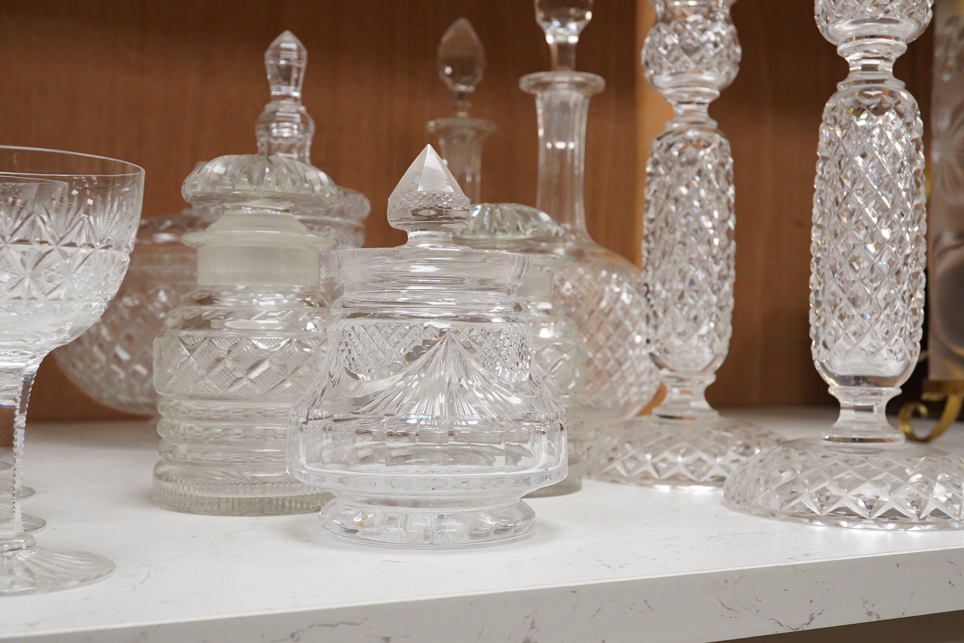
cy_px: 322
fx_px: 1205
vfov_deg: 29.9
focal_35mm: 45
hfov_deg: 43.6
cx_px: 482
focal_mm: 30
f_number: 13
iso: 2500
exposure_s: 1/160
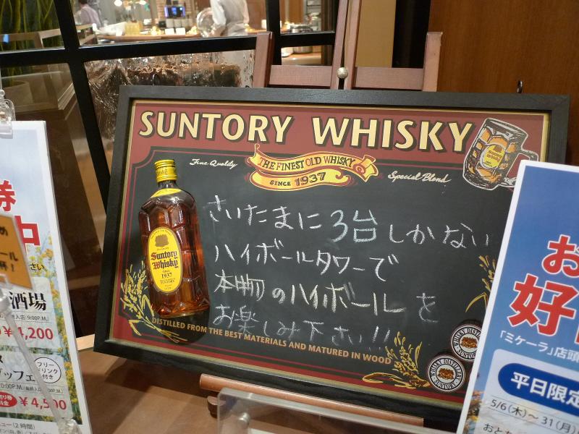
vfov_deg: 56.8
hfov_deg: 71.6
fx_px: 401
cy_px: 217
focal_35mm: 24
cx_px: 290
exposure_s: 1/30
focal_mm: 5.1
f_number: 2
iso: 320
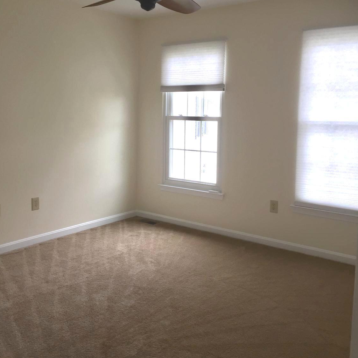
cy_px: 158
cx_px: 176
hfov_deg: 47.2
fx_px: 410
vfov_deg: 47.1
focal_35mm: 35
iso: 32
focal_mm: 4.15
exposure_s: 1/40
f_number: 2.2
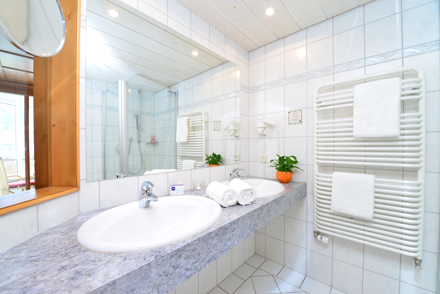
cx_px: 220
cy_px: 147
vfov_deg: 81.2
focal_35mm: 14
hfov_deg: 104.2
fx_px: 171
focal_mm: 14
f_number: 8
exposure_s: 1
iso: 100
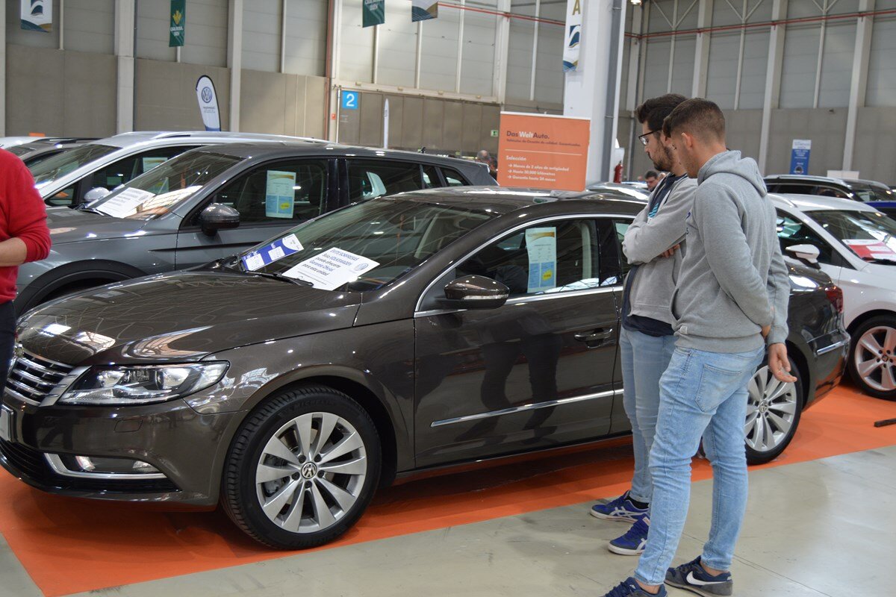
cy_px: 298
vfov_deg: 34.2
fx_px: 971
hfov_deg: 49.6
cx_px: 448
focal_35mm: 39
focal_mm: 26
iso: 500
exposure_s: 1/60
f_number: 4
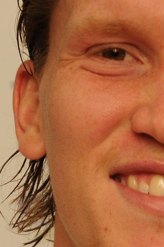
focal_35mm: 371
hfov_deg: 3.7
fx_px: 2541
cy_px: 274
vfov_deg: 5.5
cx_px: 169
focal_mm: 60
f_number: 4.5
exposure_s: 1/100
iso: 400
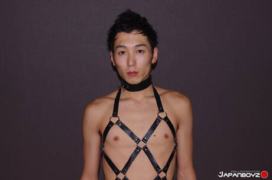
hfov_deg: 42.8
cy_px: 90
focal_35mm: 46
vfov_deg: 29.1
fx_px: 347
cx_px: 136
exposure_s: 1/125
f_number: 8
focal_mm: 30.63
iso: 200
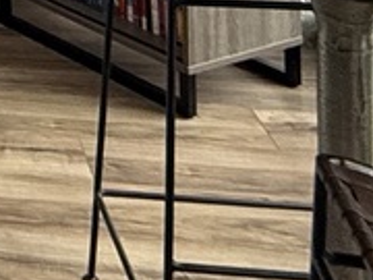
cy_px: -431
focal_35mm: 112
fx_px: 1207
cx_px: -394
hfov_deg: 14.4
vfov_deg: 10.8
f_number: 2.2
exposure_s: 1/120
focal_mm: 2.22
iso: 250
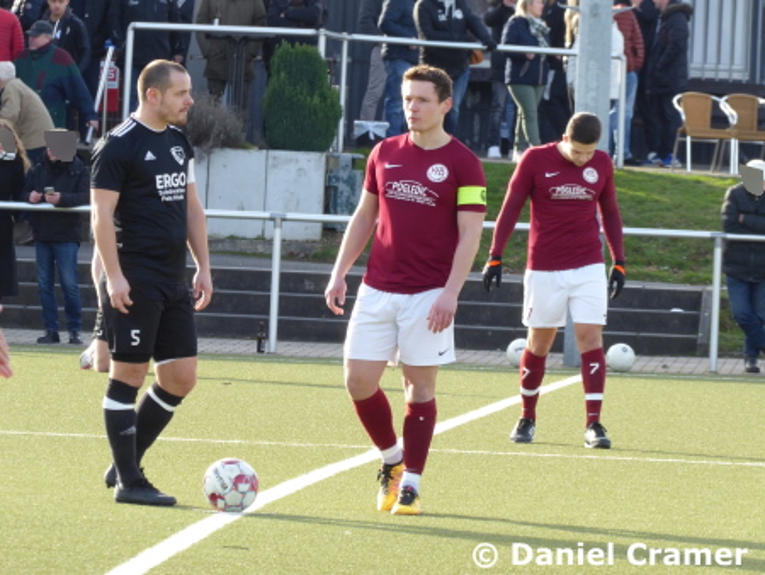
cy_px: 288
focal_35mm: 400
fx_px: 8845
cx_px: 382
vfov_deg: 3.7
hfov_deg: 5.0
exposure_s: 1/100
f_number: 6
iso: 125
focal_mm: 71.7
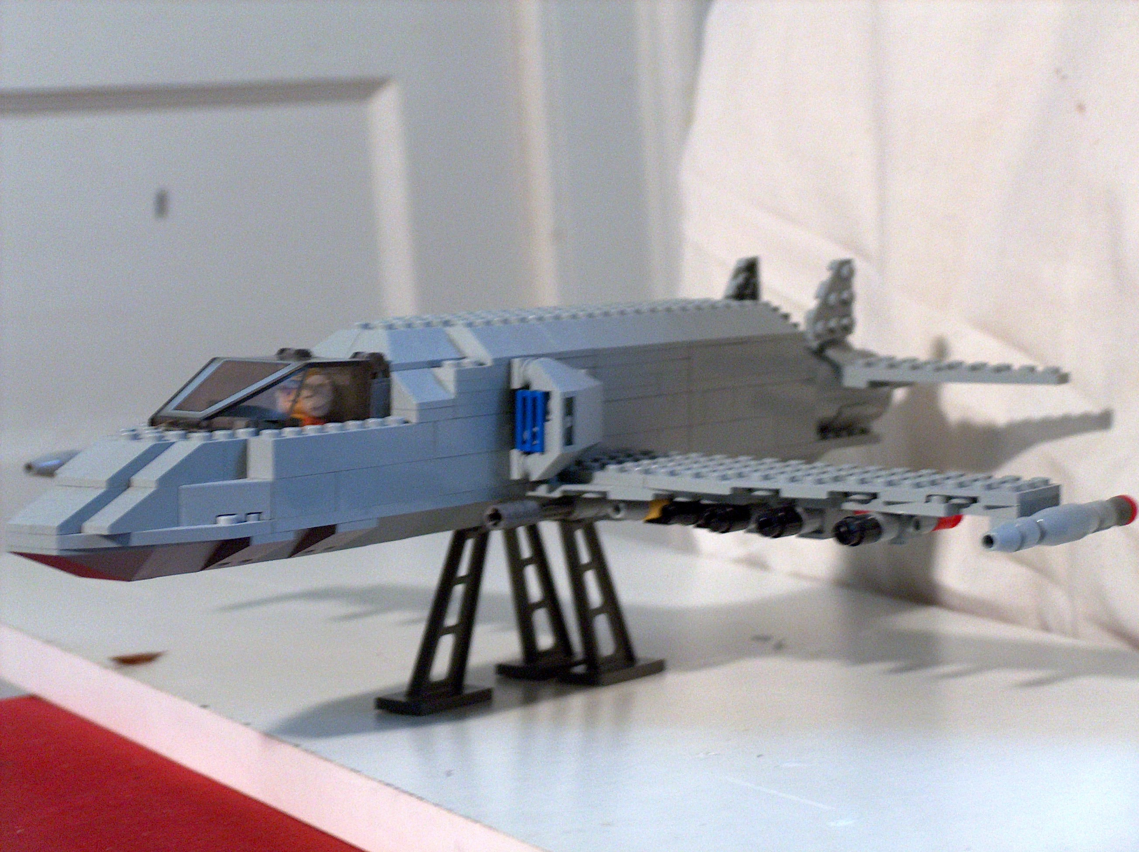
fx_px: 3255
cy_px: 426
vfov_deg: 14.9
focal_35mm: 99
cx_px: 570
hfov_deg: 19.8
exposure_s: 1/20.1
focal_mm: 20.29
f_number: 2.9
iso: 200
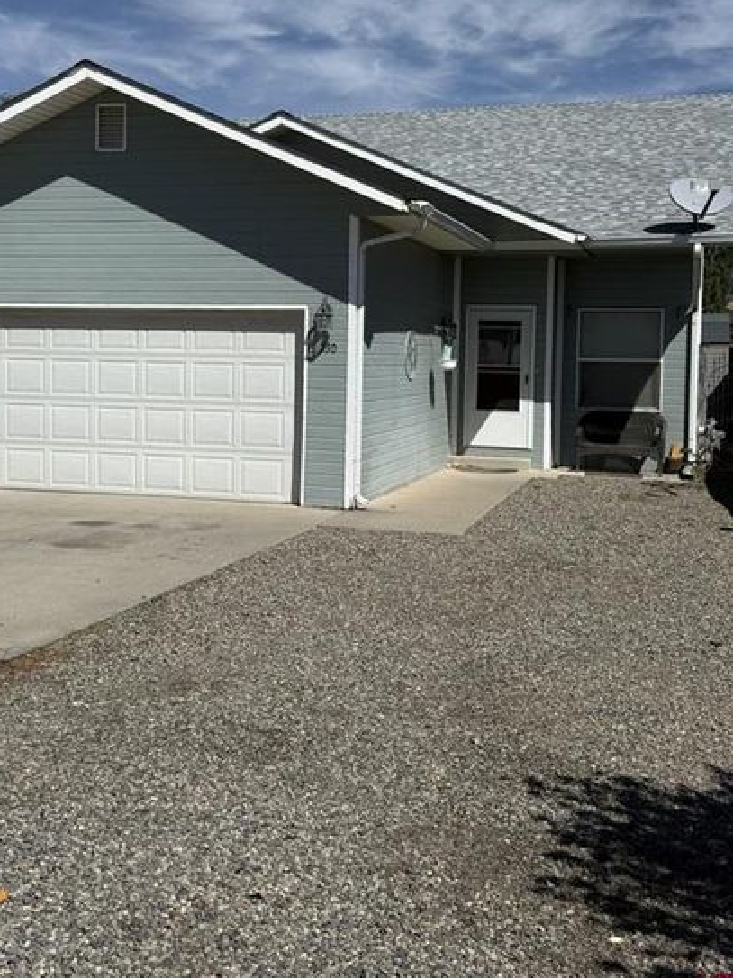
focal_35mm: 43
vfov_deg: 43.6
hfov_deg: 33.5
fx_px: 1215
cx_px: 315
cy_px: 386
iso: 80
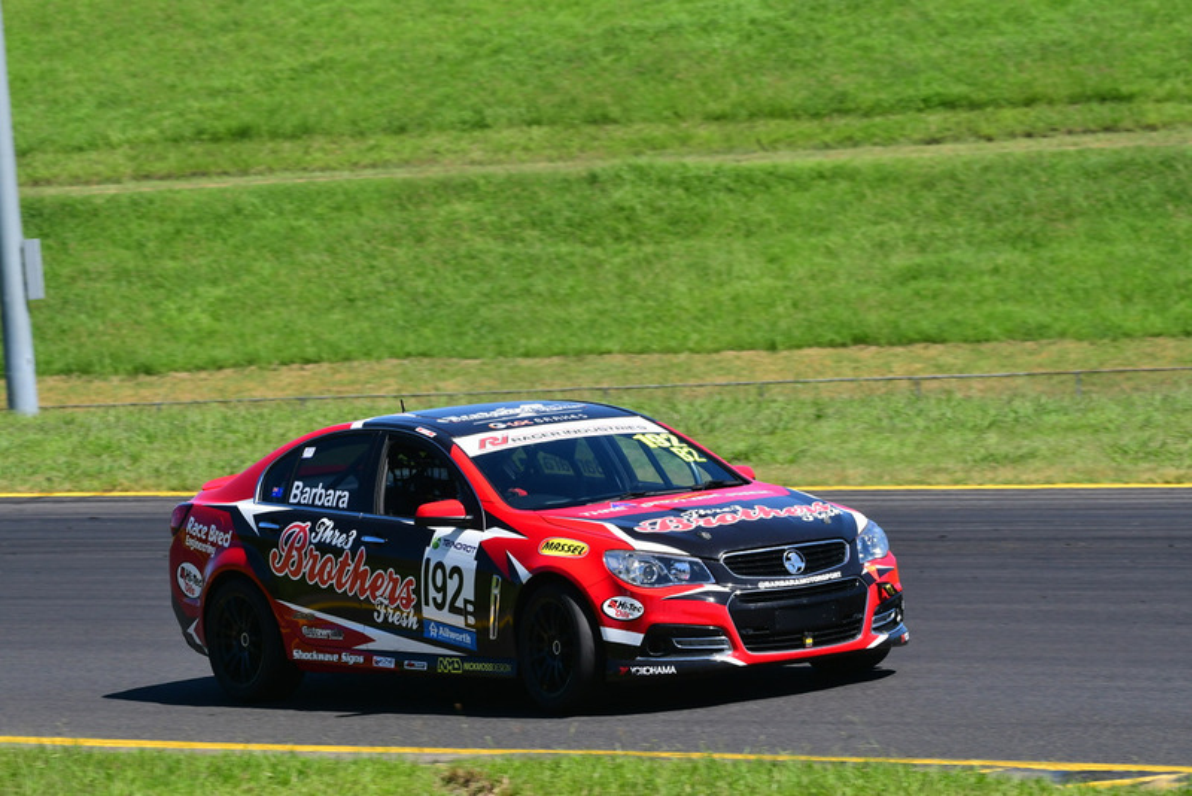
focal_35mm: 300
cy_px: 398
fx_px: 9936
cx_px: 596
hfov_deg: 6.9
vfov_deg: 4.6
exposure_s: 1/640
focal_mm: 200
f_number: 11
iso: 500
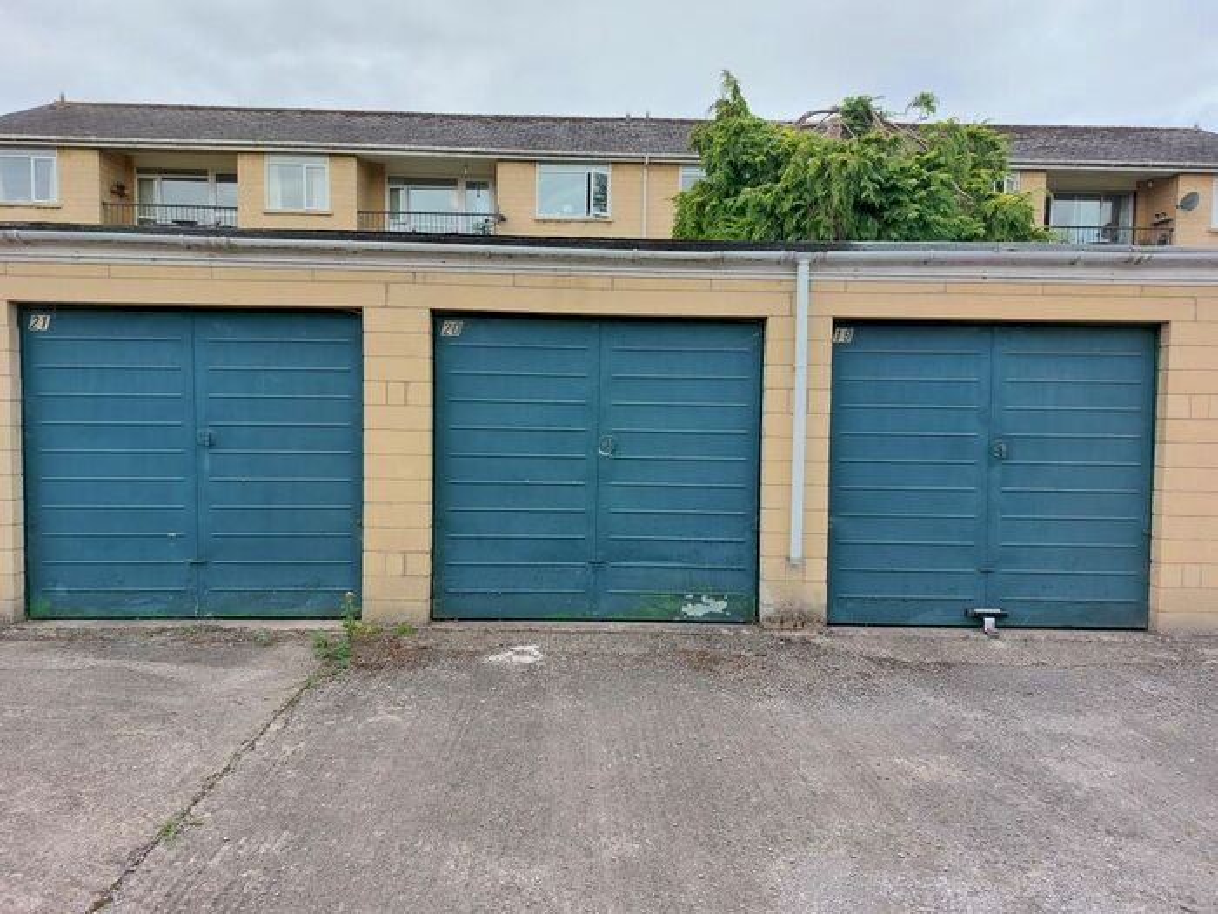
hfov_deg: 69.4
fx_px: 880
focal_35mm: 25
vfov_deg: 54.9
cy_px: 457
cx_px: 609
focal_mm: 5.23
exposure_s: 1/163
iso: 25
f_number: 1.8
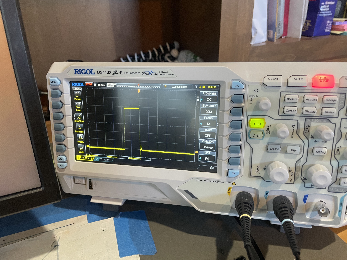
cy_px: 130
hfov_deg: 67.3
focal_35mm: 26
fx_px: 261
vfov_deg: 53.1
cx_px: 174
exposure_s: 1/60
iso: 320
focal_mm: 4.2
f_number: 1.6
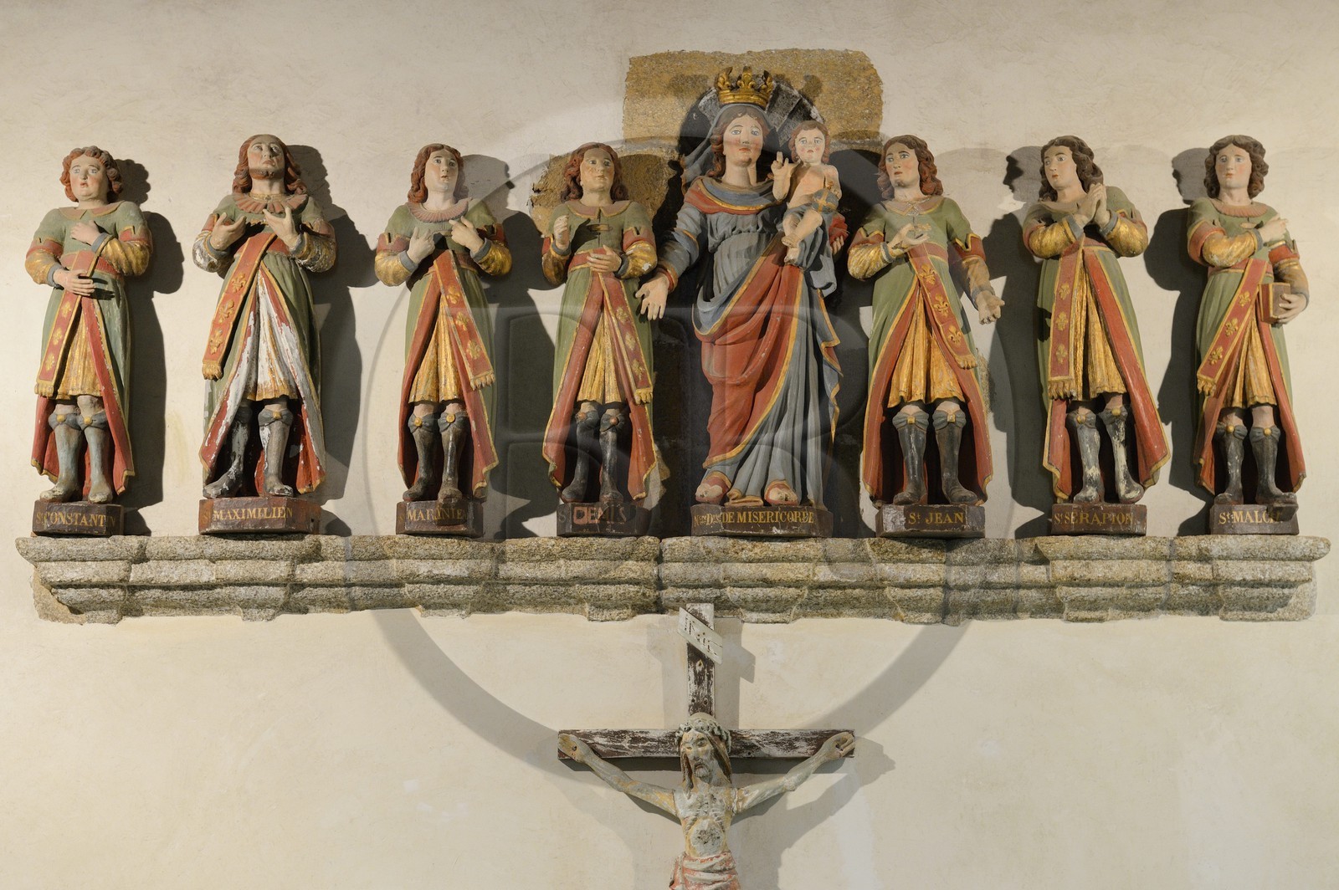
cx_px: 670
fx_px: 2155
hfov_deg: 34.5
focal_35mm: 58
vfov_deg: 23.3
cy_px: 445
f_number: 4.5
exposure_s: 1/50
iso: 1600
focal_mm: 58
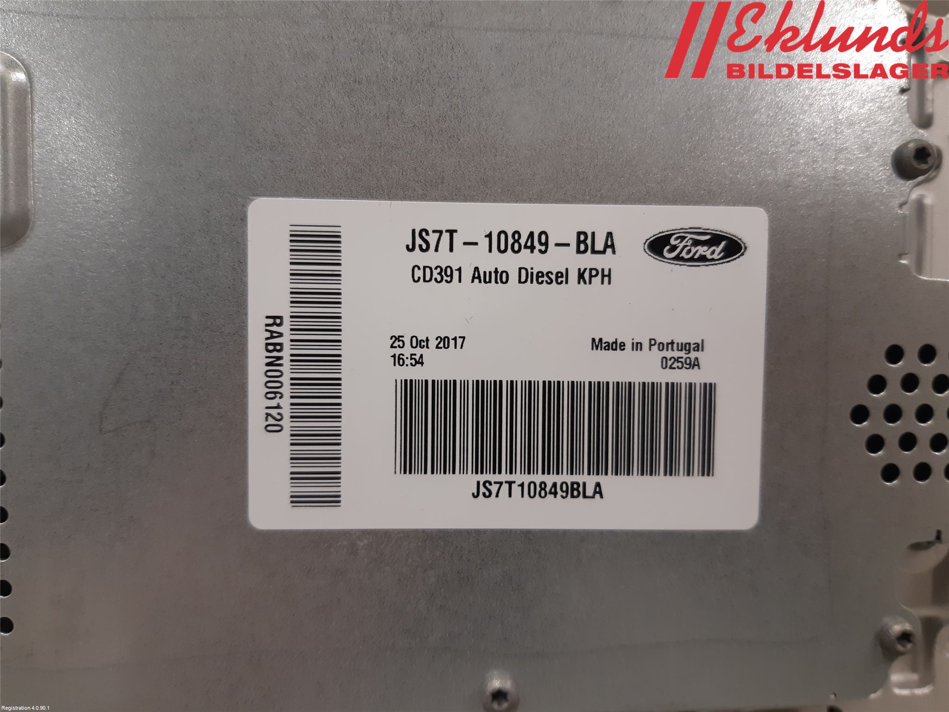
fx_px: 713
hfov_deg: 67.3
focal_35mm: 26
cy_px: 356
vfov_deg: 53.1
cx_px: 474
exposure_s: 1/50
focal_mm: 3.93
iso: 80
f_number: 1.7
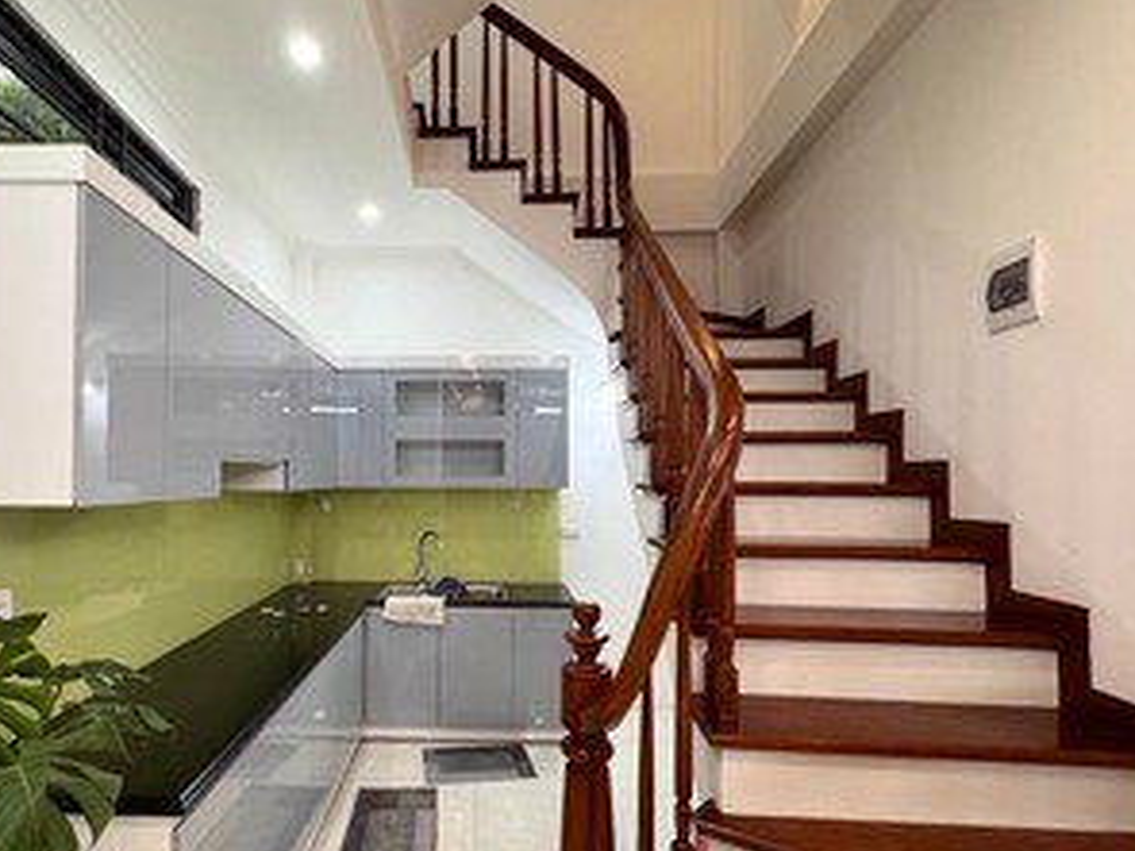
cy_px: 474
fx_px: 623
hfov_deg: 83.9
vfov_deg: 68.4
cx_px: 469
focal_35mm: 19
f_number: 2.2
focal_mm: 2.22
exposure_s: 1/100
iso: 160
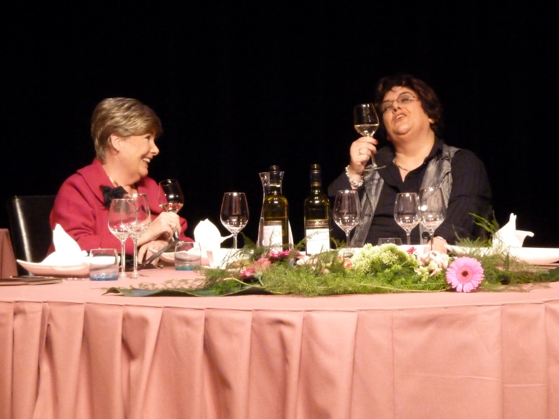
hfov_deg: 15.6
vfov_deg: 11.8
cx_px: 286
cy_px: 201
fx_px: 2034
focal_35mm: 126
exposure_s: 1/30
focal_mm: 19.5
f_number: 4.4
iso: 800
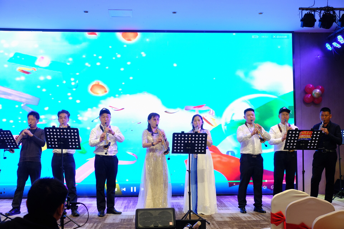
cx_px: 172
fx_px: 382
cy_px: 114
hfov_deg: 48.5
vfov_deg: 33.4
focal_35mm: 40
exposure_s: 1/45
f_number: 5.6
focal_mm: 26.6
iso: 800
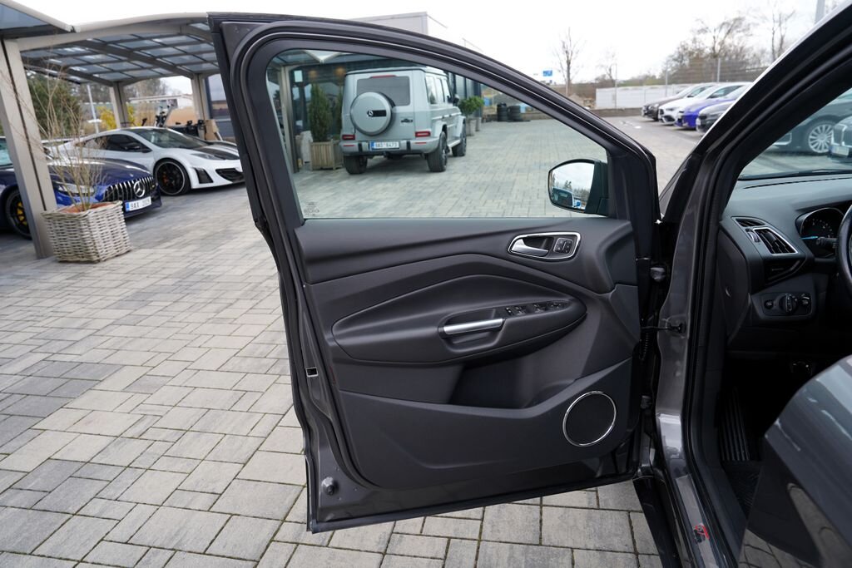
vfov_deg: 53.1
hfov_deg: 73.7
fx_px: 568
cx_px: 426
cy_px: 284
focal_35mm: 24
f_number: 5
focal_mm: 24
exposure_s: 1/100
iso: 100
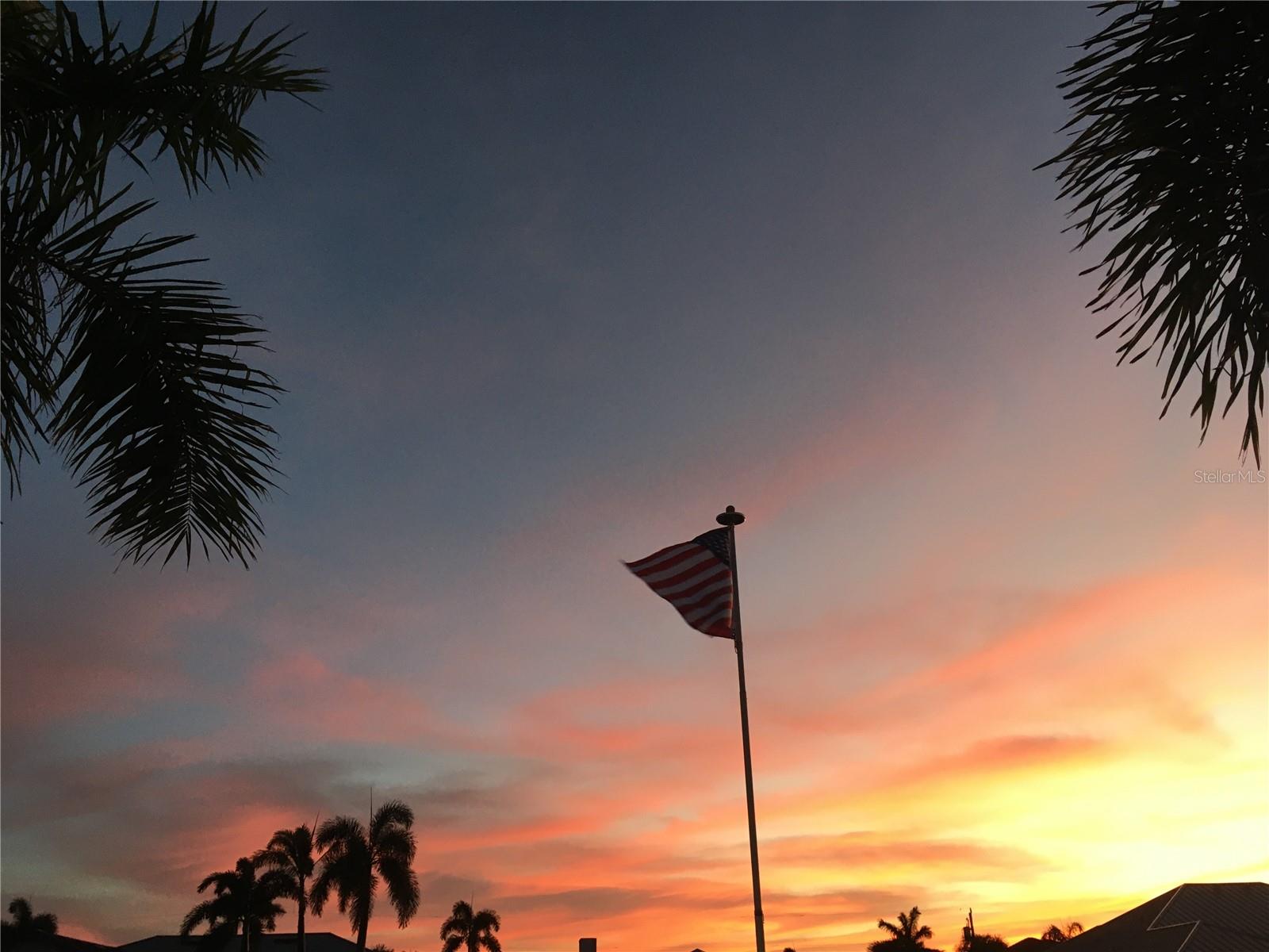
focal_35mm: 29
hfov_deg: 61.7
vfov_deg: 48.2
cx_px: 634
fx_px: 1063
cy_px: 476
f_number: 2.2
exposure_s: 1/30
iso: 80
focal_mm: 4.15
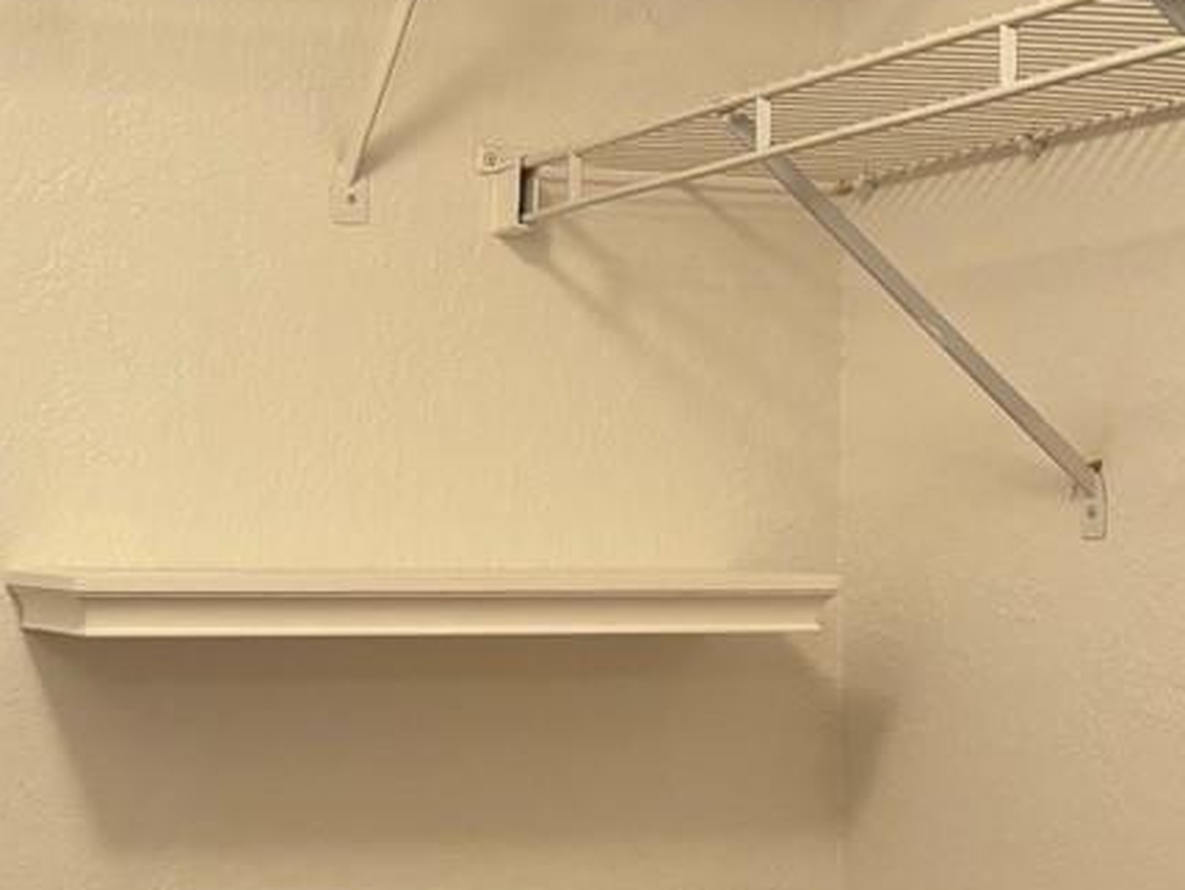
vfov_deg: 15.2
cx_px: 262
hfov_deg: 20.0
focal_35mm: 97
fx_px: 3322
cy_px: 688
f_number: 1.6
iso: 125
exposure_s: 1/60
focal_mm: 5.96
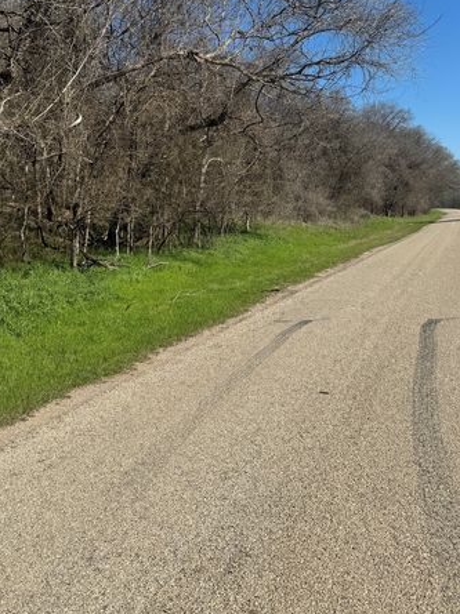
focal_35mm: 36
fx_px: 639
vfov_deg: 50.7
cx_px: 166
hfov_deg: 39.3
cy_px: 220
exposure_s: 1/5814
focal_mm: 6.76
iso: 80
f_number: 1.78
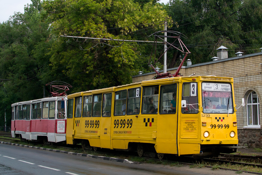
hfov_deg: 37.9
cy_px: 88
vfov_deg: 25.8
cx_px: 131
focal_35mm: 52
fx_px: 382
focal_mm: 35
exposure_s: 1/1000
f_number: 5
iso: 800
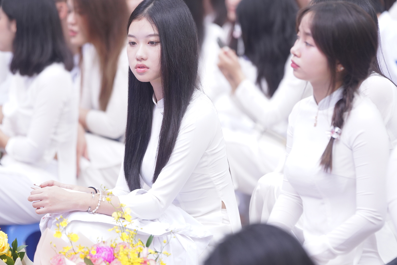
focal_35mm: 346
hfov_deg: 6.0
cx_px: 210
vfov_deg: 4.0
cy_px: 117
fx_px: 3818
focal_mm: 198
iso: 640
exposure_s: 1/125
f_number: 2.8
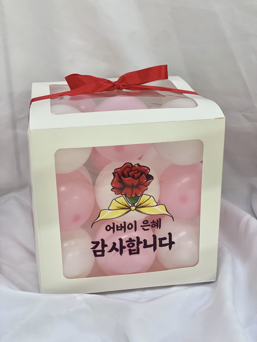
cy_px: 171
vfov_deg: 36.8
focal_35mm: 52
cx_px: 128
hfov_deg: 28.0
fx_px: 515
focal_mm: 6
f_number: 2
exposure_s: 1/120
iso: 125
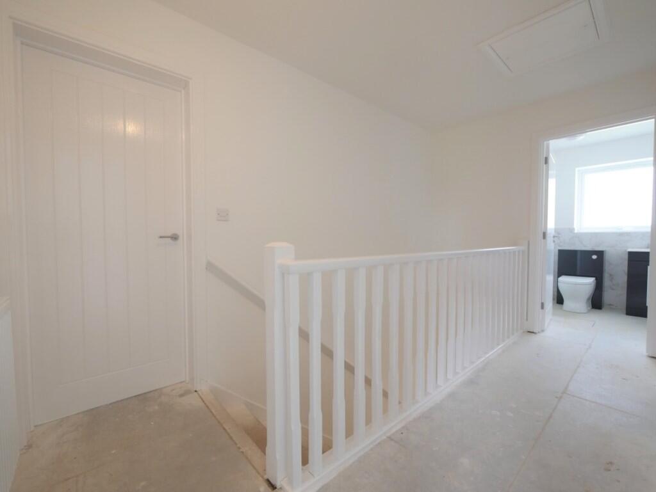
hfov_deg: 102.0
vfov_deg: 85.7
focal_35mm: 14
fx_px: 265
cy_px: 246
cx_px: 328
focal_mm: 7
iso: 320
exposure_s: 1/60
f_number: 4
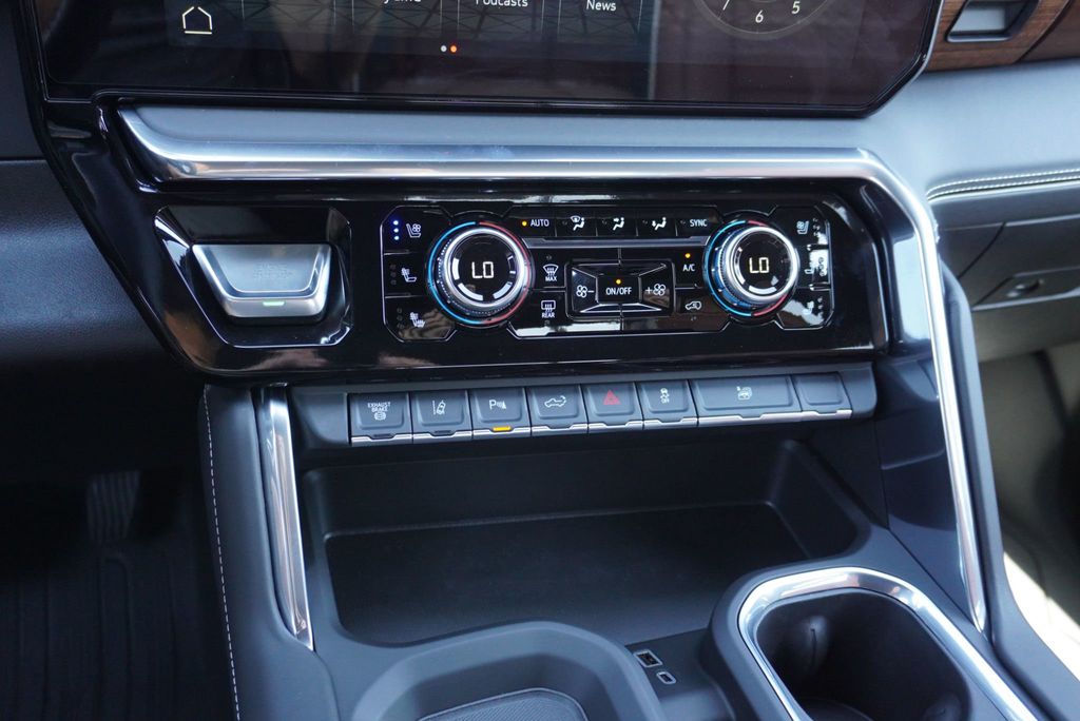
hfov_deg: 61.9
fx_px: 900
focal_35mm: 30
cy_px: 360
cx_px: 540
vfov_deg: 43.7
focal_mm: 20
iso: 1600
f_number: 4
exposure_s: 1/160
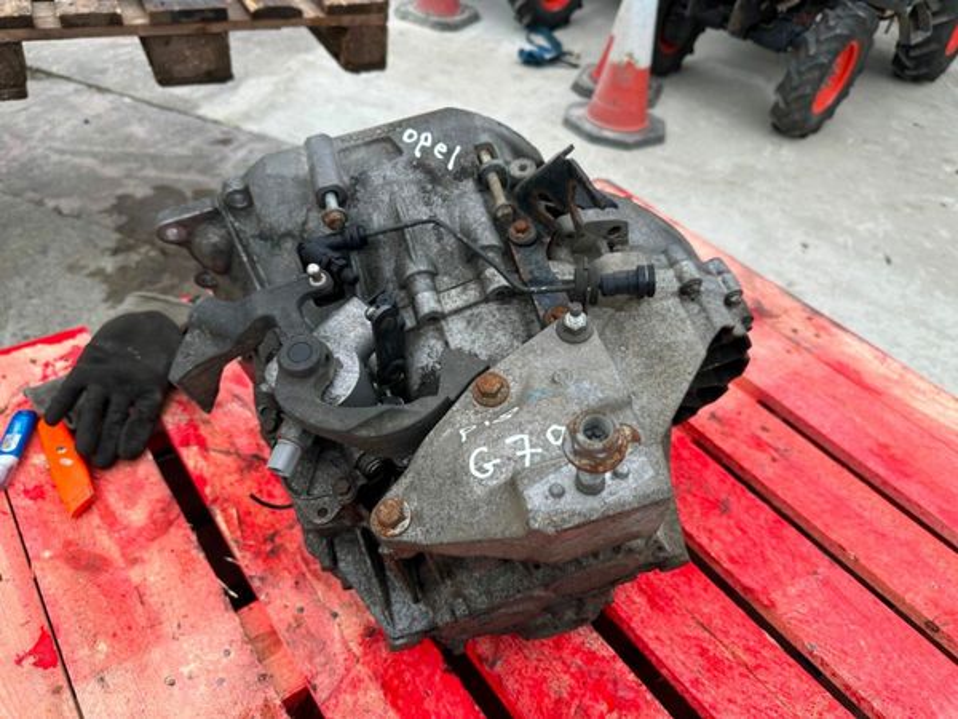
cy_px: 360
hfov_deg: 71.6
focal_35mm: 24
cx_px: 479
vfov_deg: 56.8
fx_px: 664
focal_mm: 6.86
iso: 80
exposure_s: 1/918
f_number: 1.78
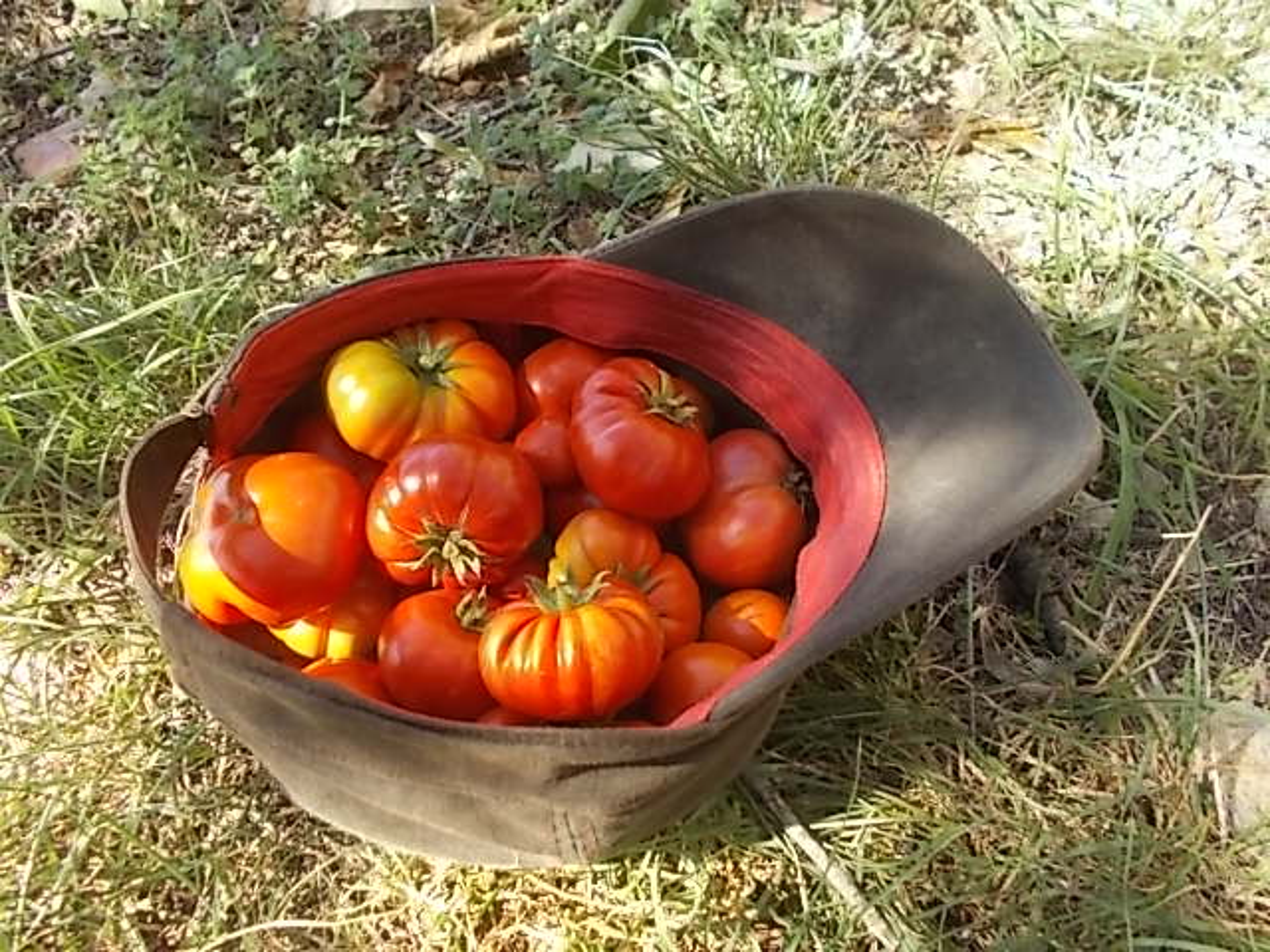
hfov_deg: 67.3
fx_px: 954
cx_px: 635
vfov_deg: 53.1
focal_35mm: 26
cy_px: 476
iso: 80
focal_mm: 4.6
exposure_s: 1/80
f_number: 3.2
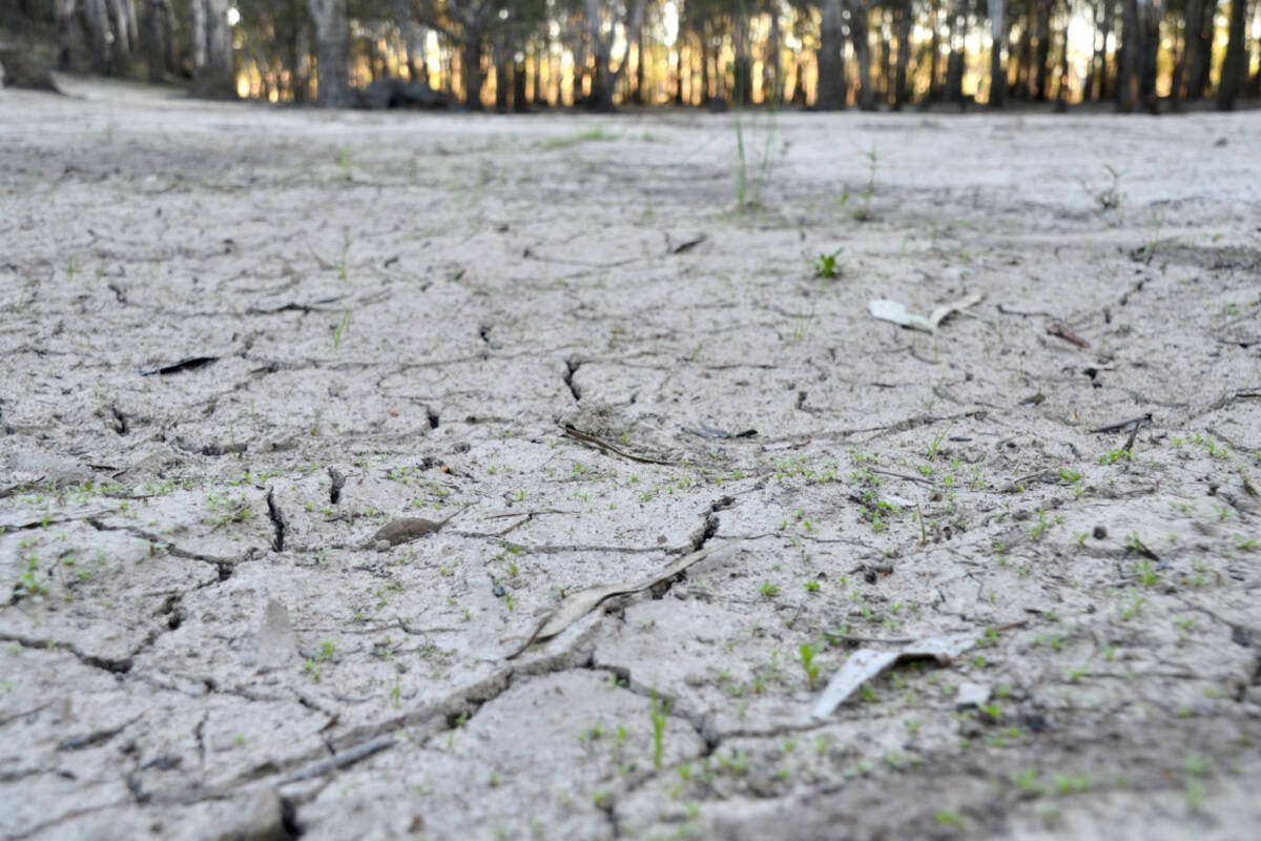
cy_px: 420
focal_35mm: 38
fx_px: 1313
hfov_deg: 51.3
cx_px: 630
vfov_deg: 35.5
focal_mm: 25
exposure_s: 1/125
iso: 400
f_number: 5.6
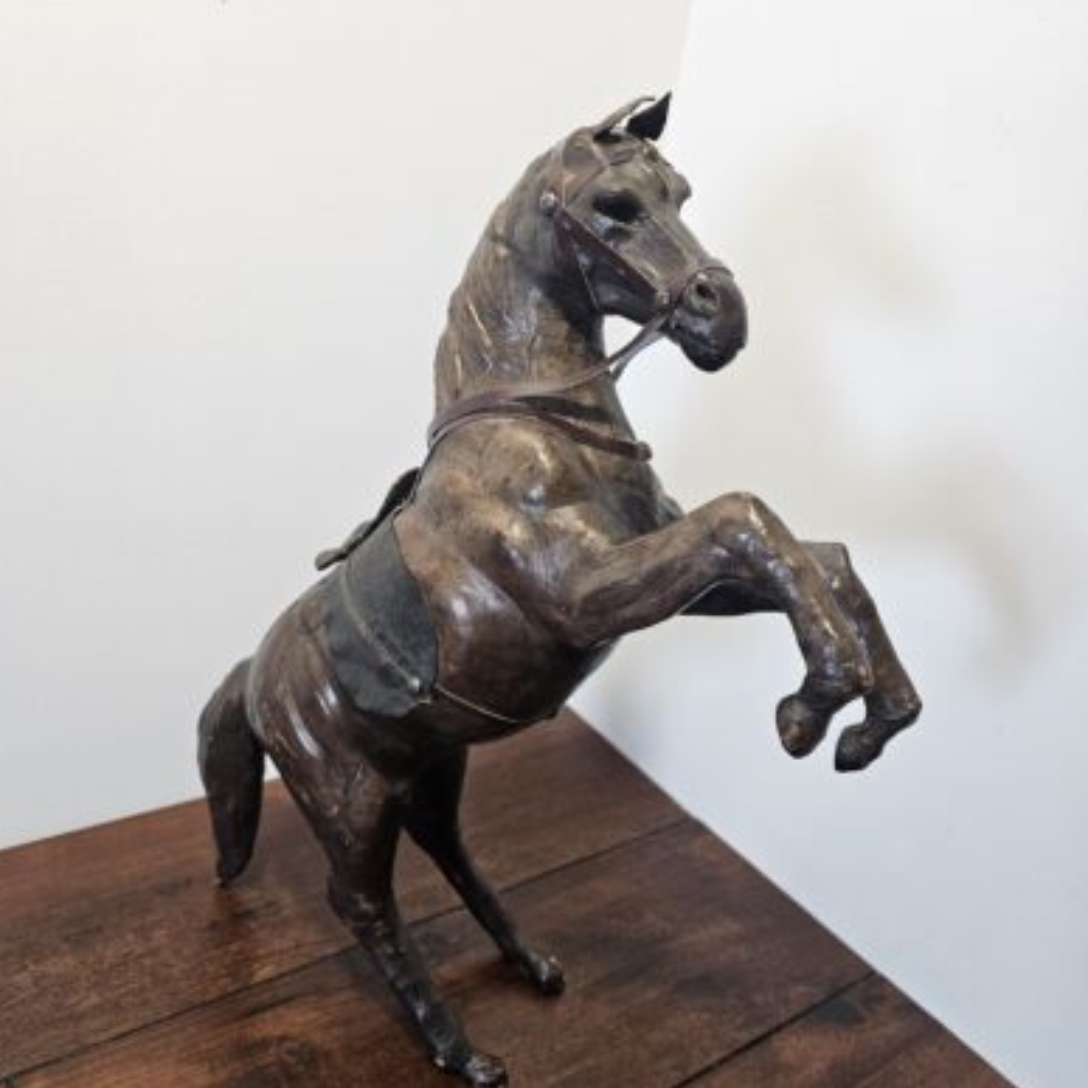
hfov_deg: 57.3
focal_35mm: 28
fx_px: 996
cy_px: 609
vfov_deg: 57.1
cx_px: 543
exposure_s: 1/120
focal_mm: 6.3
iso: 160
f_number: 1.7
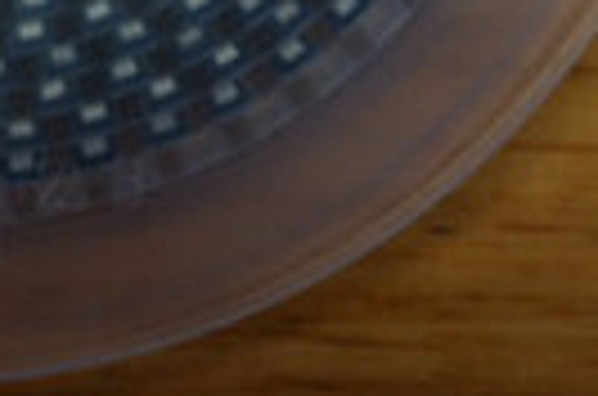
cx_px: -76
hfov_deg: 14.6
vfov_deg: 9.3
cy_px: -425
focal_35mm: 137
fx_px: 2270
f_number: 2.8
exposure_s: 1/30
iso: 80
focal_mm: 3.85
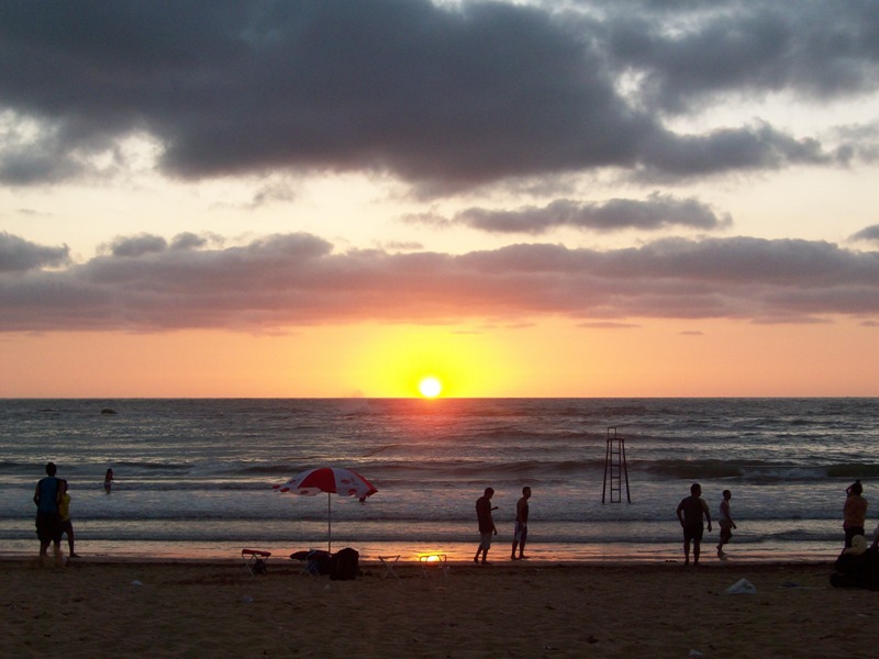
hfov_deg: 29.4
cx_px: 440
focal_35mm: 66
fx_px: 1676
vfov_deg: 22.3
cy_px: 330
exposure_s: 1/92.1
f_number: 4.1
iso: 64
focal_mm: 11
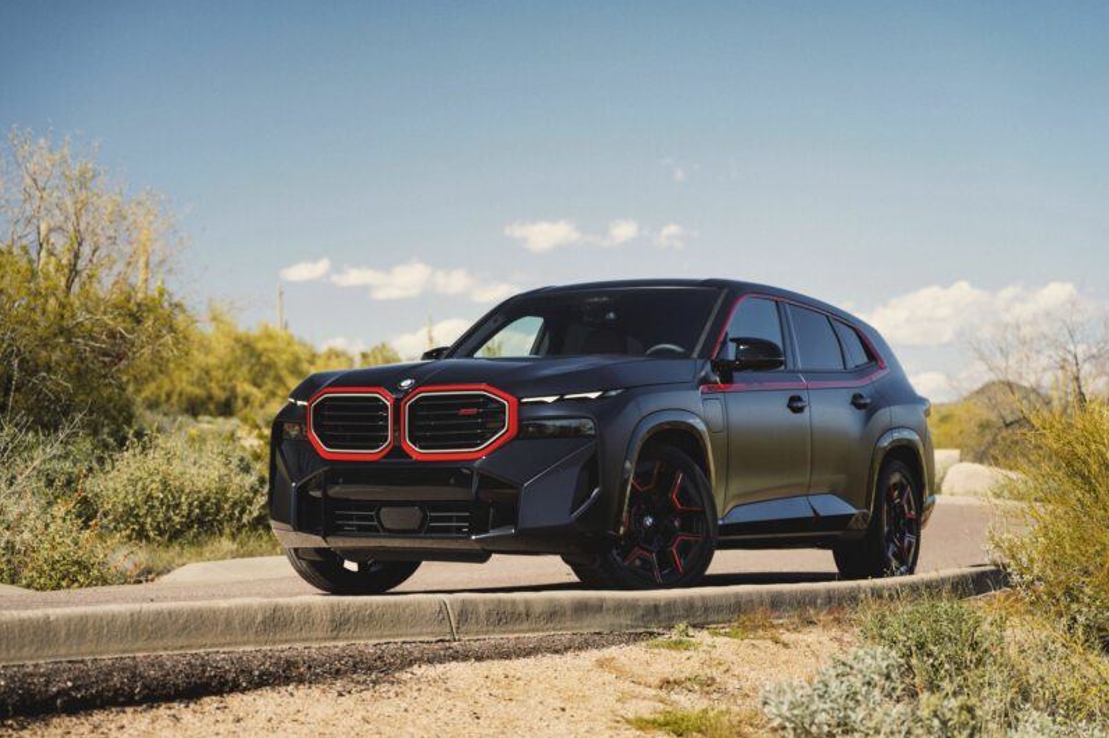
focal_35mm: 73
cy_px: 357
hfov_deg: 27.7
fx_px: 2248
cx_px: 532
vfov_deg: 18.7
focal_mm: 70
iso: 100
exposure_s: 1/320
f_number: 2.8
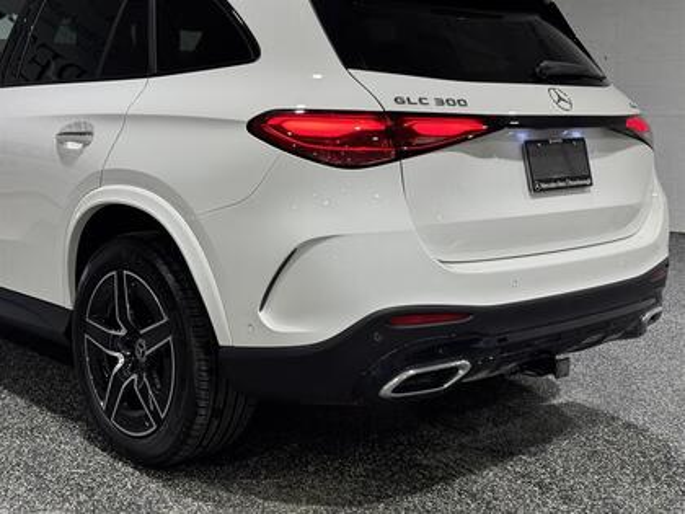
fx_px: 950
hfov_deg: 39.7
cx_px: 342
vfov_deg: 30.3
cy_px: 257
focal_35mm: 48
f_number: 1.78
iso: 50
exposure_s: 1/120
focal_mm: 6.76
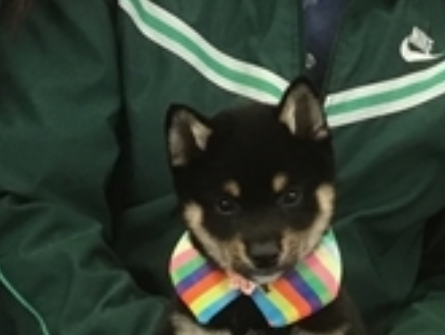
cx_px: 220
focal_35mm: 112
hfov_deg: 17.5
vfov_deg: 13.2
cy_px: 94
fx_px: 1442
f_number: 2.4
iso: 50
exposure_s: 1/30
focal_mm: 3.3
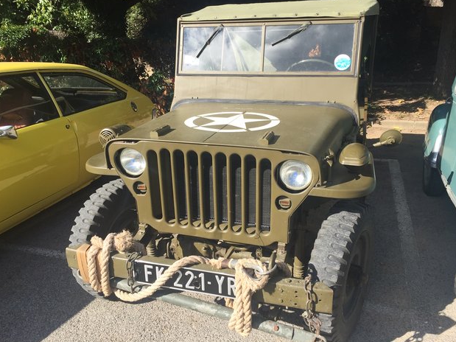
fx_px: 395
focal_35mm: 30
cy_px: 168
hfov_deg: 60.0
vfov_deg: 46.8
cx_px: 234
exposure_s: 1/1041
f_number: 2.2
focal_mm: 4.15
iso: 32
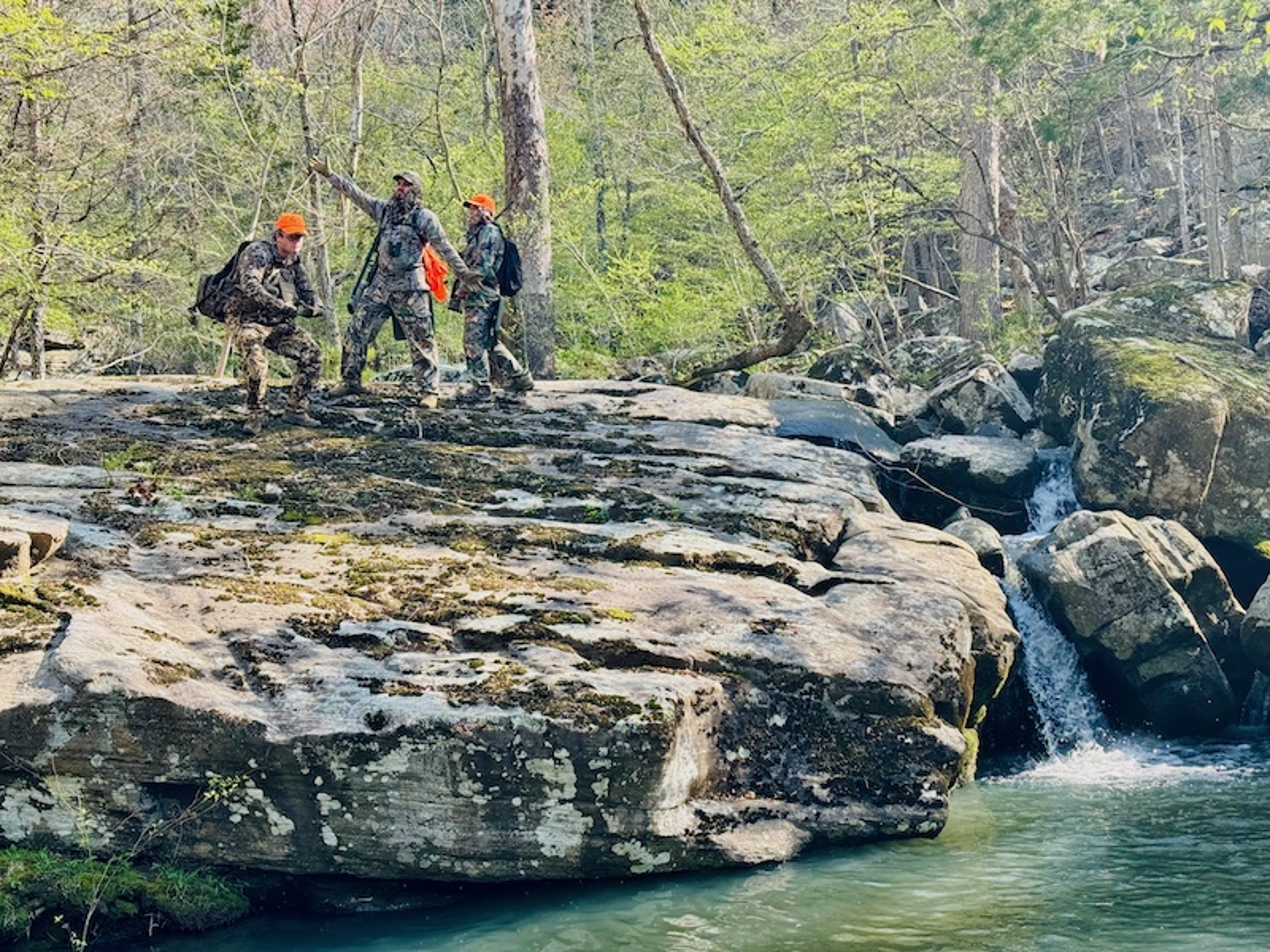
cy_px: 476
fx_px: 1761
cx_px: 635
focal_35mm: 48
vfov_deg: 30.3
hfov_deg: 39.7
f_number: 1.78
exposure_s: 1/454
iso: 64
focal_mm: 6.76
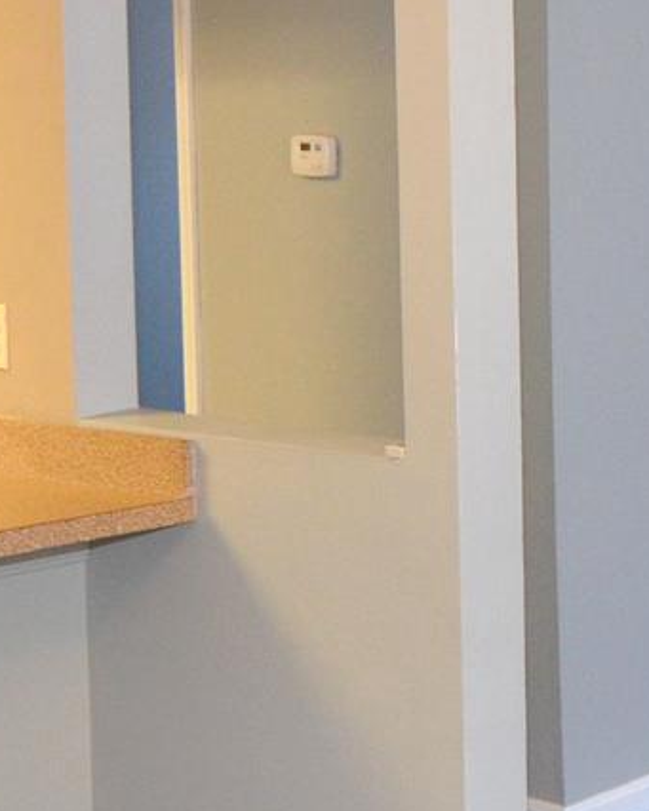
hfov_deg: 17.1
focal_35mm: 81
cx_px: 978
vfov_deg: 23.3
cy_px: 192
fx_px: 1944
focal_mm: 12
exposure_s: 1/60
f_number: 4
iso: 800
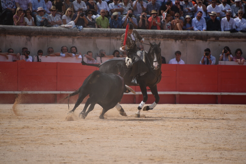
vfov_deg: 4.6
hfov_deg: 6.9
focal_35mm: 300
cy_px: 82
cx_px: 123
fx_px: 2050
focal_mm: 300
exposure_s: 1/1600
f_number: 5.6
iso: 400
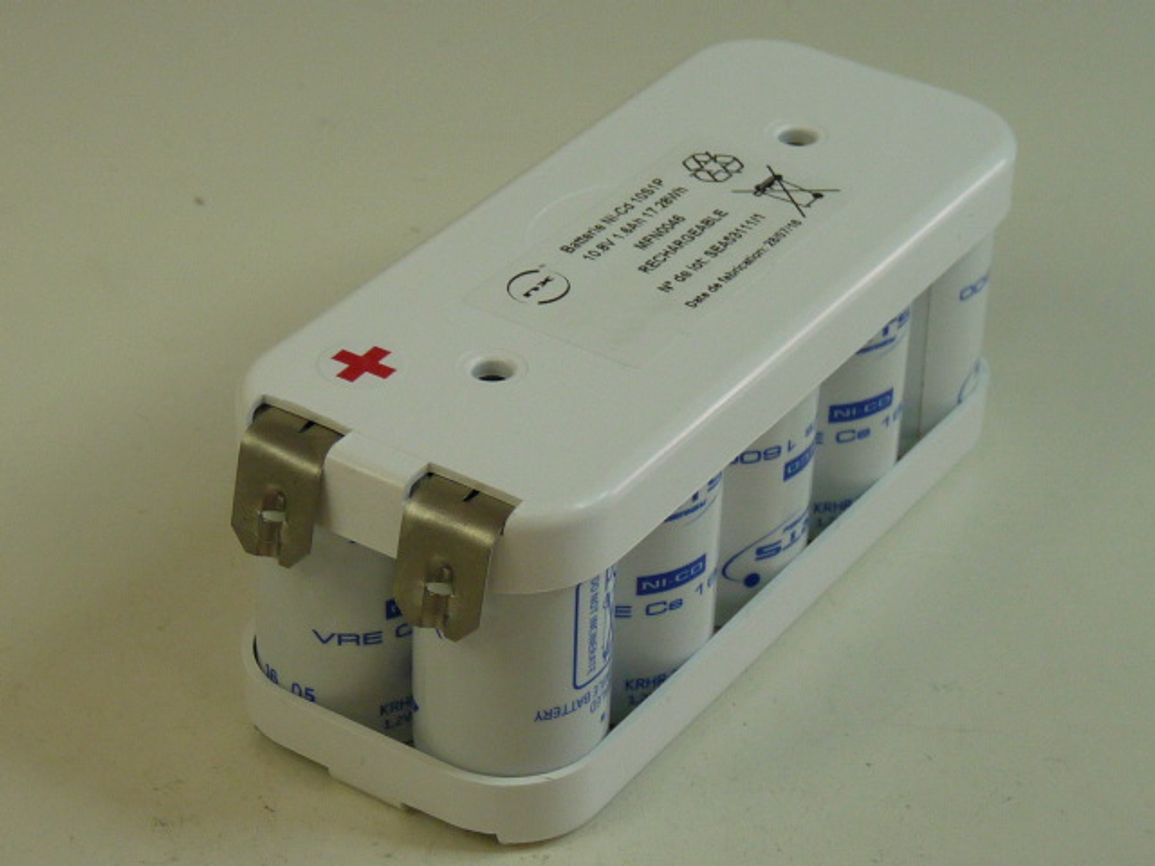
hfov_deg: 20.7
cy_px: 433
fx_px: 3170
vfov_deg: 15.6
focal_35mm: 95
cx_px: 578
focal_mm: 9.8
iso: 200
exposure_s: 1/160
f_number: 3.2
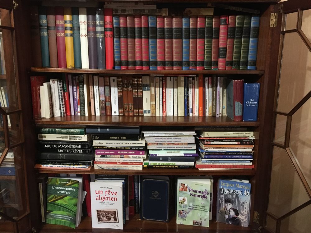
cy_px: 116
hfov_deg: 61.7
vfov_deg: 48.2
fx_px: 261
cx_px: 156
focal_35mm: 29
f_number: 2.2
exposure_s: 1/17
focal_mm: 4.15
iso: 250
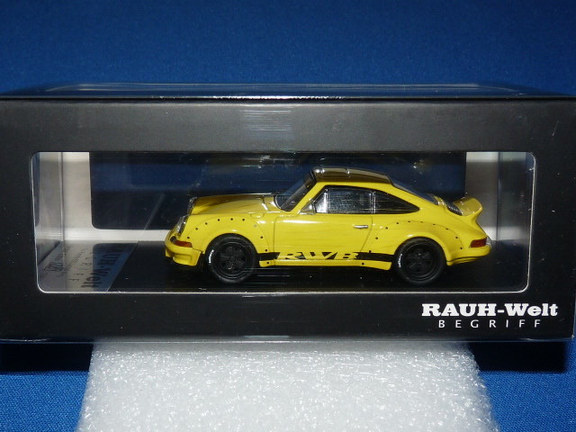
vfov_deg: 28.6
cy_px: 216
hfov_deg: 37.5
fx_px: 849
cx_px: 288
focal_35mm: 51
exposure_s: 1/30
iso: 100
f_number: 4
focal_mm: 5.2
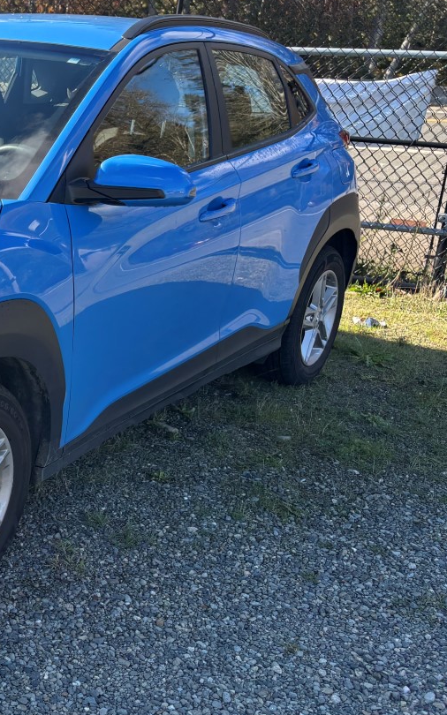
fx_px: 955
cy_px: 350
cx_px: -104
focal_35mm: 49
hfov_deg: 23.8
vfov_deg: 41.1
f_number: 1.6
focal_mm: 5.96
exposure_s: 1/872
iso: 50
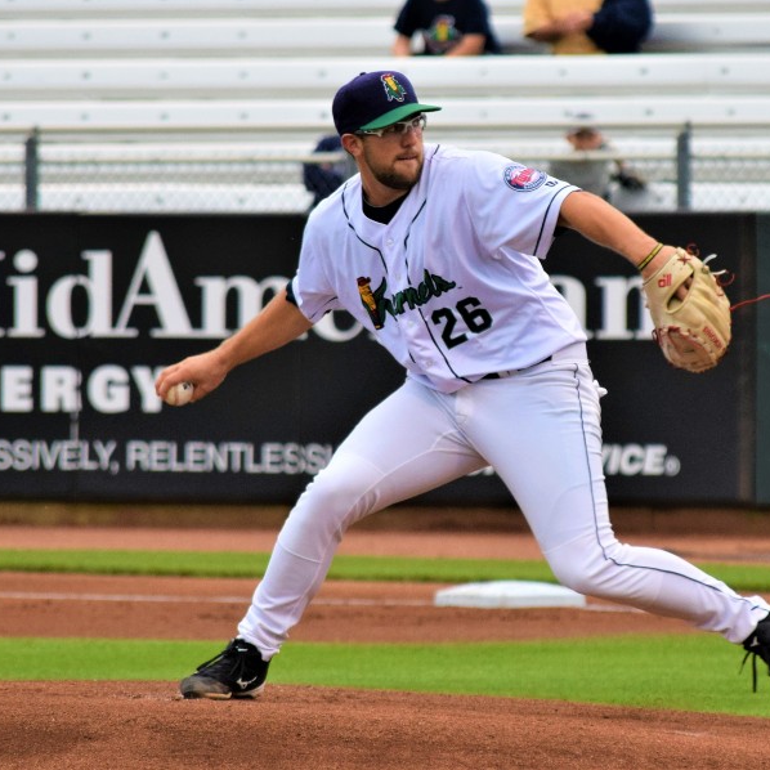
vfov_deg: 4.6
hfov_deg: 4.6
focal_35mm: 384
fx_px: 9664
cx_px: 460
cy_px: 385
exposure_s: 1/800
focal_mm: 200
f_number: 5.6
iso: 1100
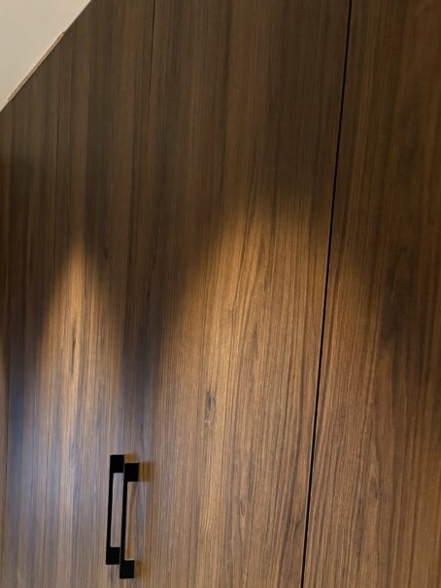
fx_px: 747
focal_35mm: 44
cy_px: 429
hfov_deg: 31.9
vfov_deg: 41.9
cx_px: 80
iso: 250
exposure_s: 1/50
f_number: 1.6
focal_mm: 5.96
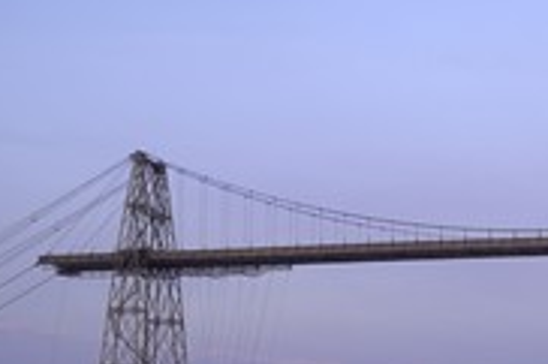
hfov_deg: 20.3
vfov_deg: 13.8
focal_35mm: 97
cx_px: 565
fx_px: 1475
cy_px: 394
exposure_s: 1/100
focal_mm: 28
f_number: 2.8
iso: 100
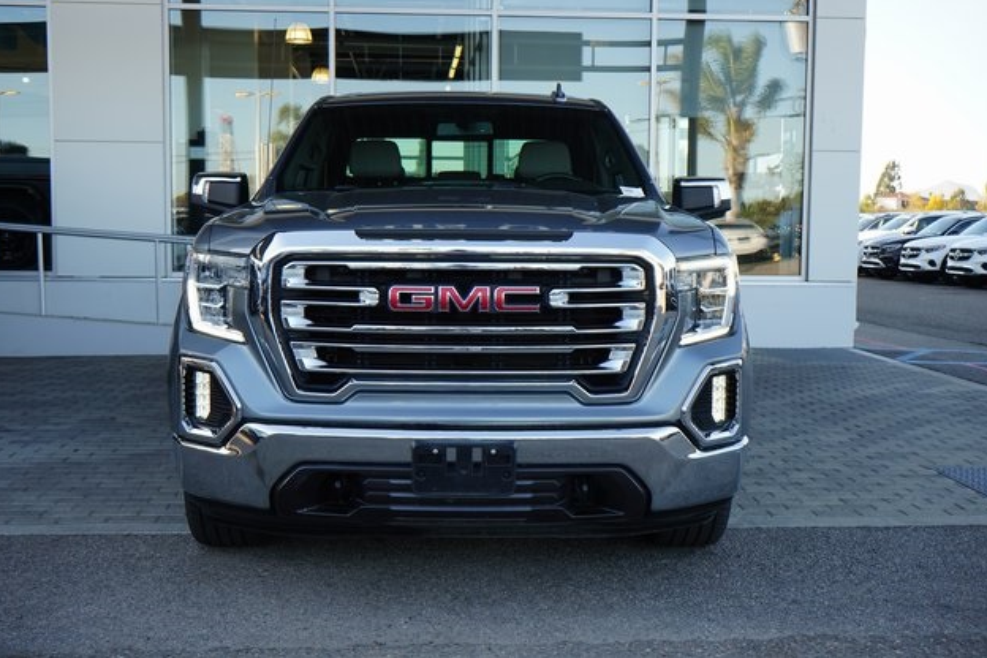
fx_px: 1069
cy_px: 322
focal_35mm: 39
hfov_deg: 49.6
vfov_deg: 34.2
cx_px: 489
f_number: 8
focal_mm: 38
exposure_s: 1/320
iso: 1000
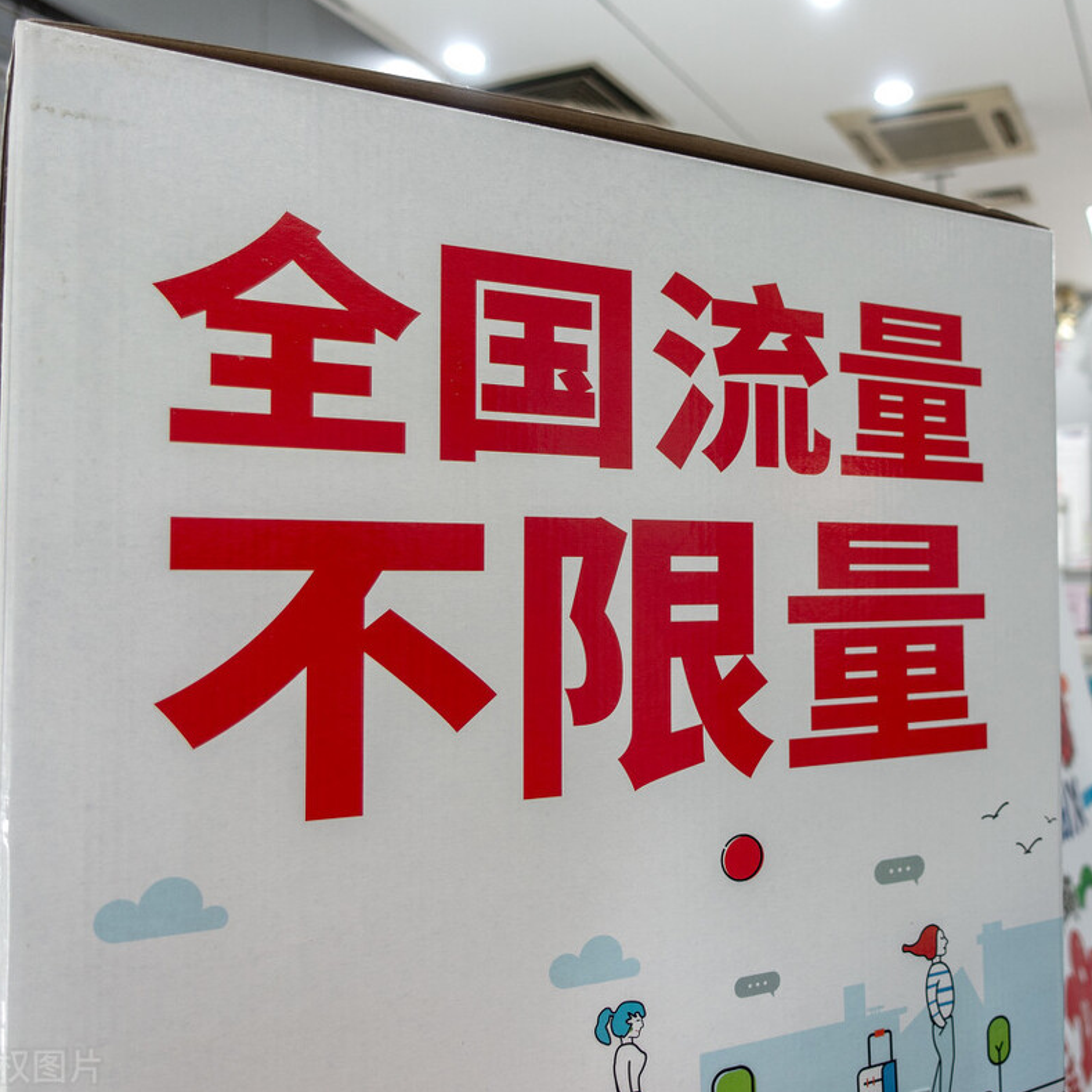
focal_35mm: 31
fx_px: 1106
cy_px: 543
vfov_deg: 52.5
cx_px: 782
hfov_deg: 50.9
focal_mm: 8.8
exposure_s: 1/30
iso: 100
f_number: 2.2
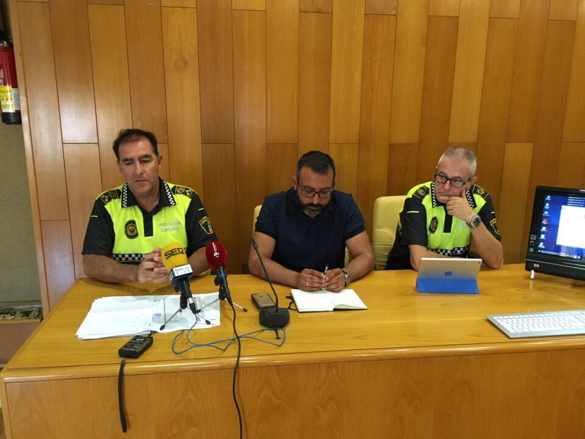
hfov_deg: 61.7
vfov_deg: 48.2
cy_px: 220
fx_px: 490
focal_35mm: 29
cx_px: 292
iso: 200
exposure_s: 1/25
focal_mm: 4.15
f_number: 2.2
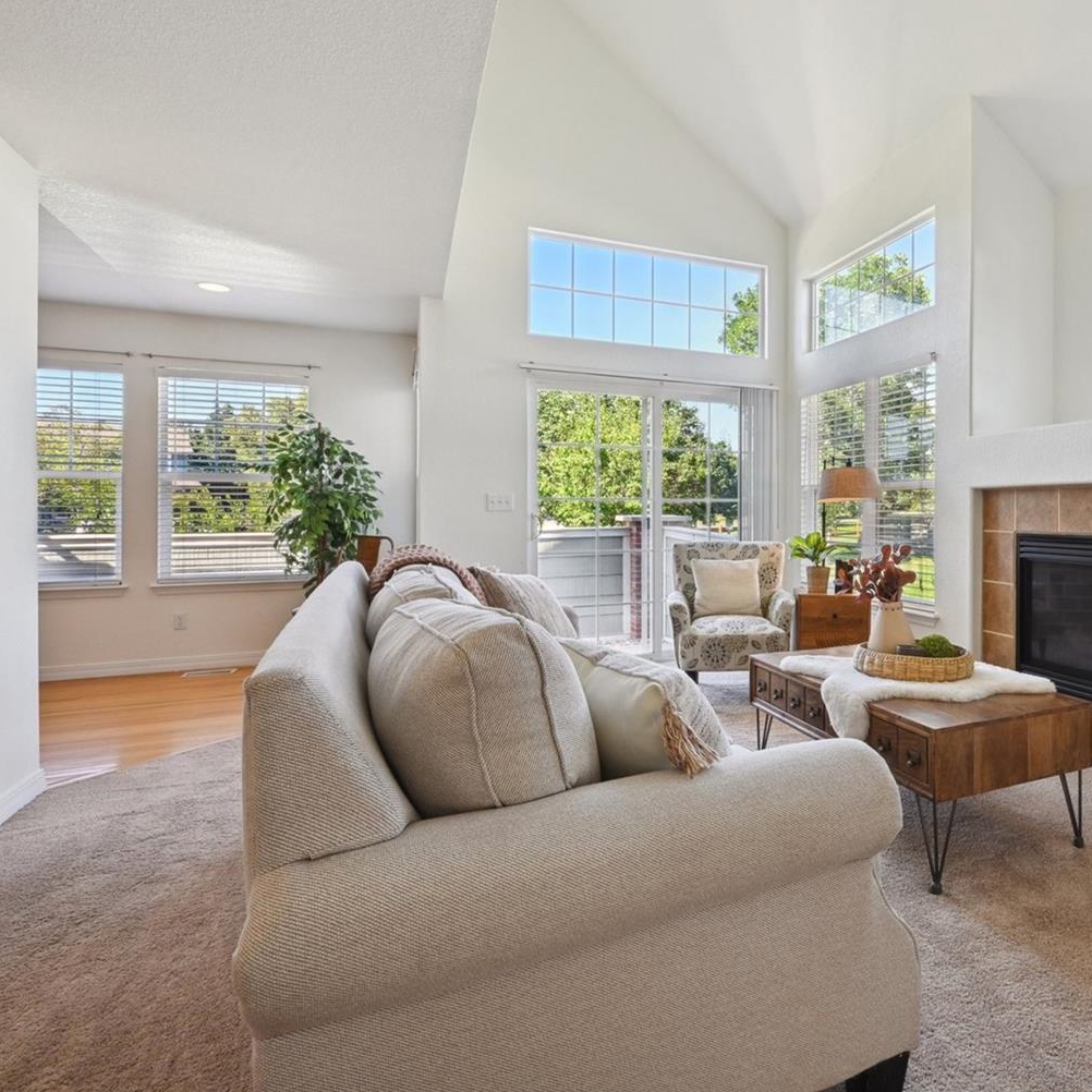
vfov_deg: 77.6
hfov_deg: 74.7
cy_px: 513
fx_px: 678
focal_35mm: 19
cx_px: 748
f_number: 11
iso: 400
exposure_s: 1/40
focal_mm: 14
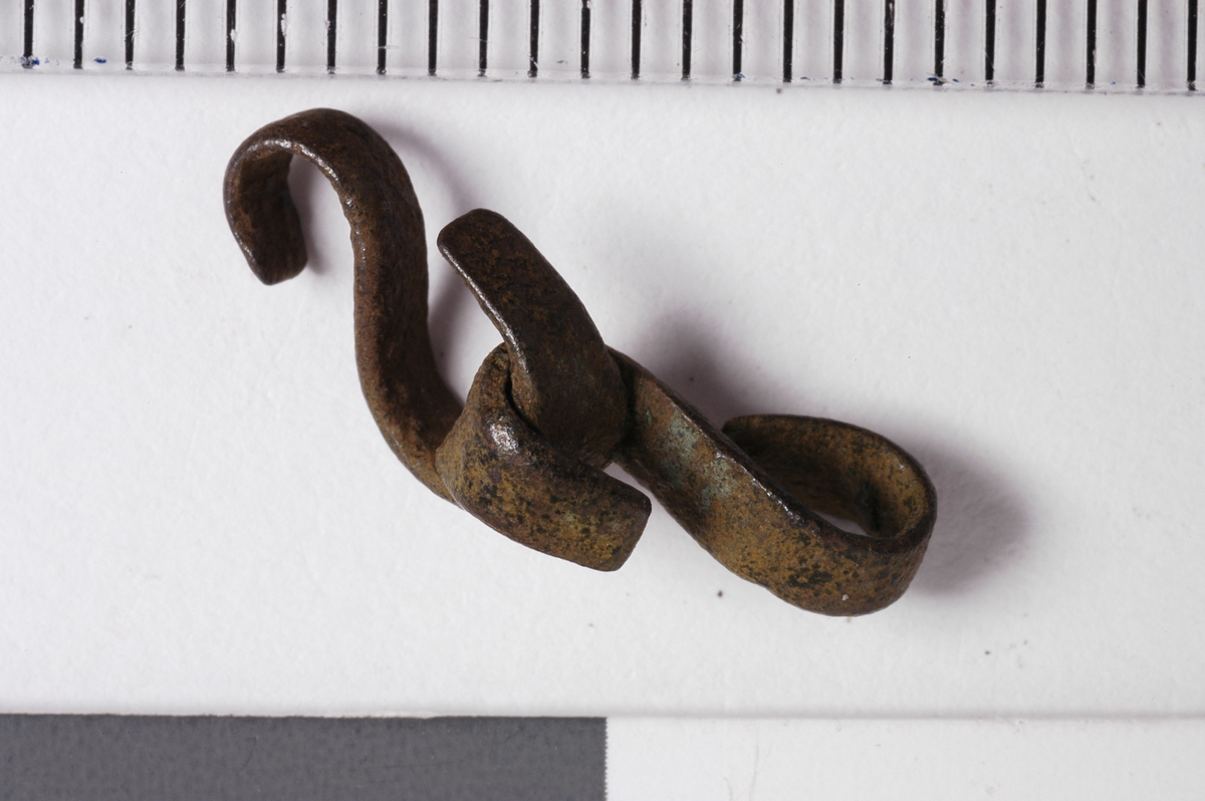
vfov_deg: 16.5
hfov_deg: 24.6
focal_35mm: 82
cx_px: 602
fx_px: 2759
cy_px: 400
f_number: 32
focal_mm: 55
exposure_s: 1/100
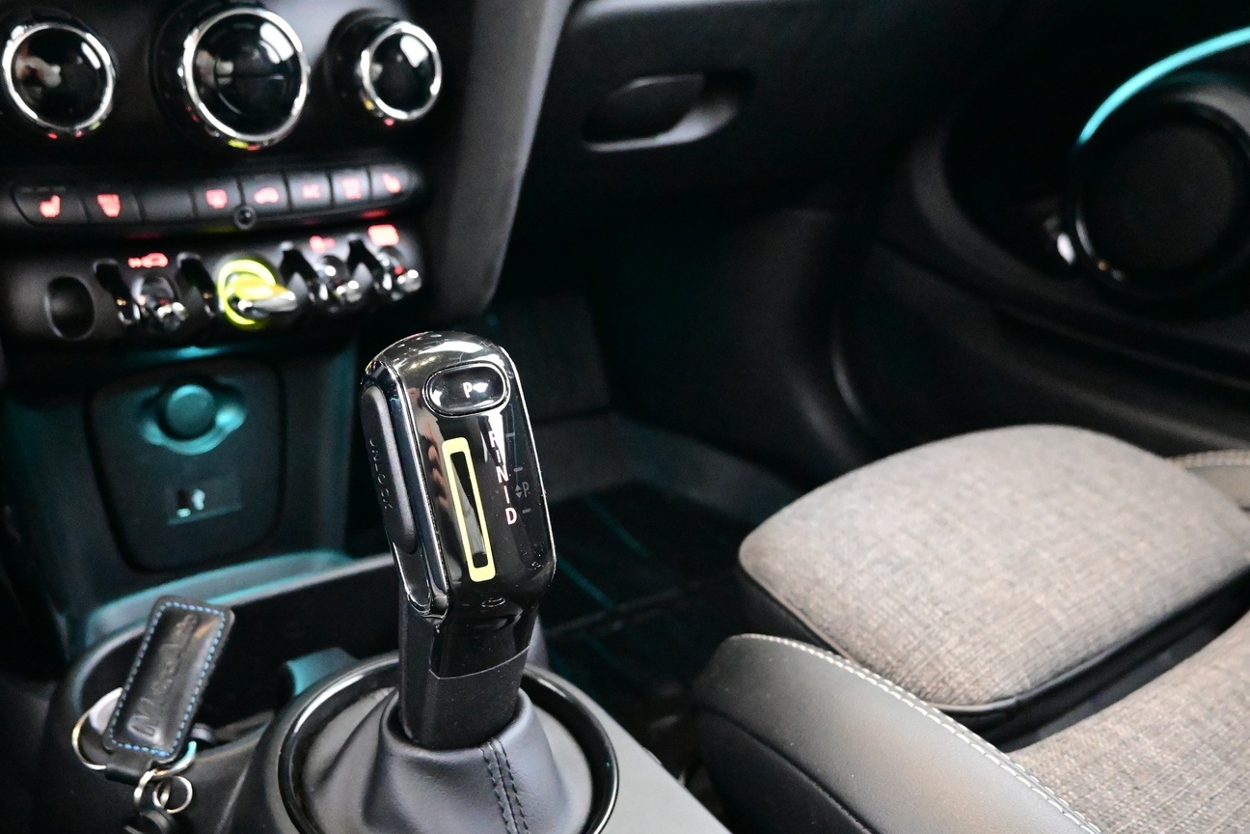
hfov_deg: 61.6
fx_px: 1042
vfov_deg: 43.4
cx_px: 524
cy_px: 492
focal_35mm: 30
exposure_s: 1/25
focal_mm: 16
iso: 14400
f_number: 3.5
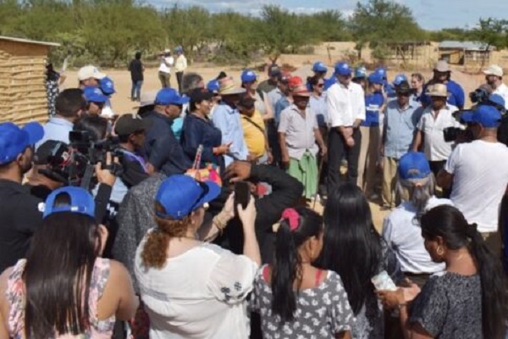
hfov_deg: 67.4
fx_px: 381
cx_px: 254
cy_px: 170
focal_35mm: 27
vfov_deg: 47.9
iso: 200
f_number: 13
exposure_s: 1/640
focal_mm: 18
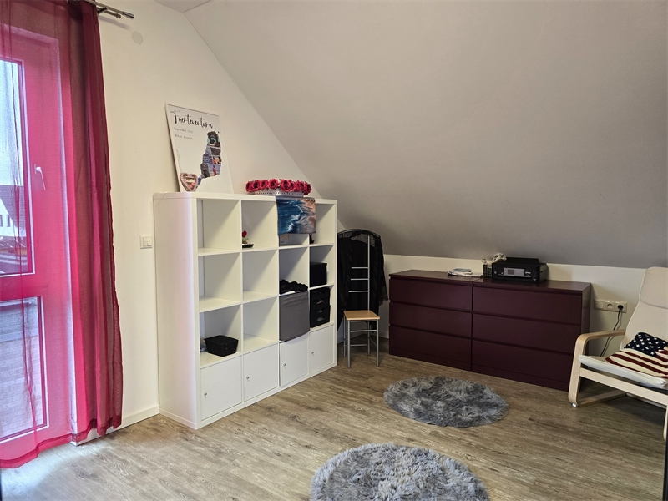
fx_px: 444
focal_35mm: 23
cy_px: 250
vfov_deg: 58.9
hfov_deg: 73.9
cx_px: 334
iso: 125
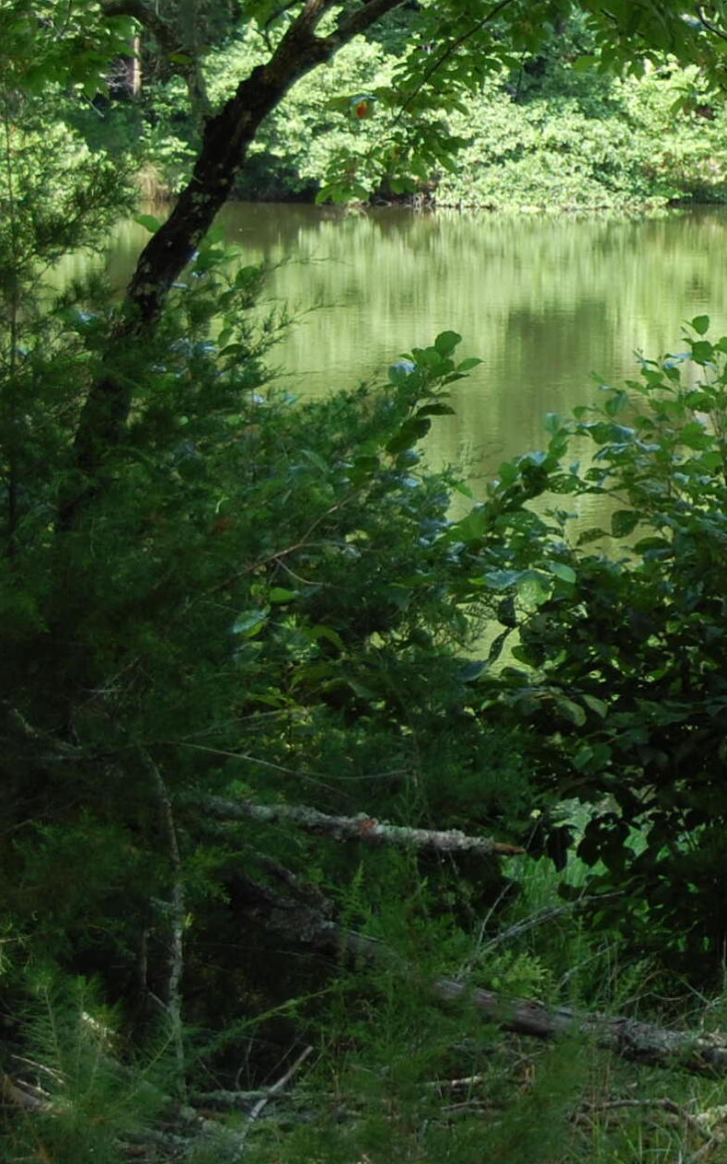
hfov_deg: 8.8
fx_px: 4597
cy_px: 359
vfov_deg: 14.4
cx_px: 1132
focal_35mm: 145
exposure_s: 1/125
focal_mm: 40
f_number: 5.6
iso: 200
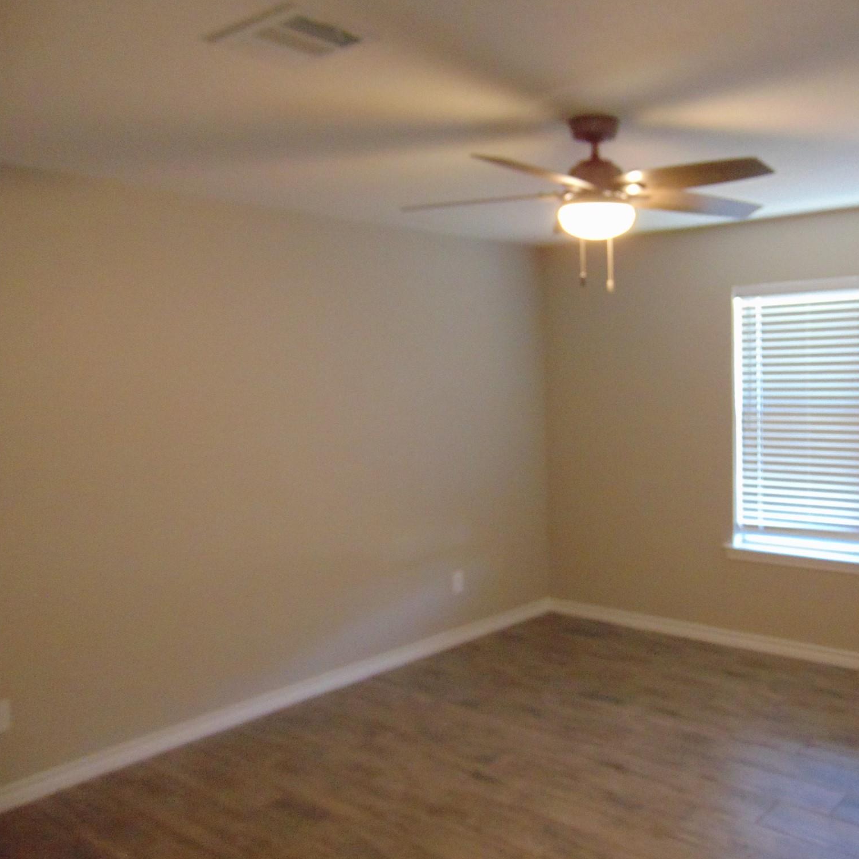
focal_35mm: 30
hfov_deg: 52.9
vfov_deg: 54.0
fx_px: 842
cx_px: 580
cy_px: 424
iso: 400
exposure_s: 1/25
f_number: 3
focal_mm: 4.5
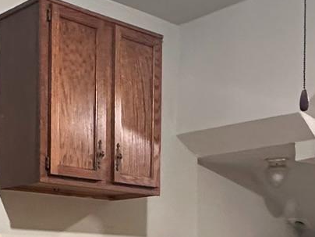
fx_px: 646
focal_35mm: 71
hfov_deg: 25.8
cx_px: -11
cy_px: 292
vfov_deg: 19.4
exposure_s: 1/60
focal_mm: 2.22
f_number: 2.2
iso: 800
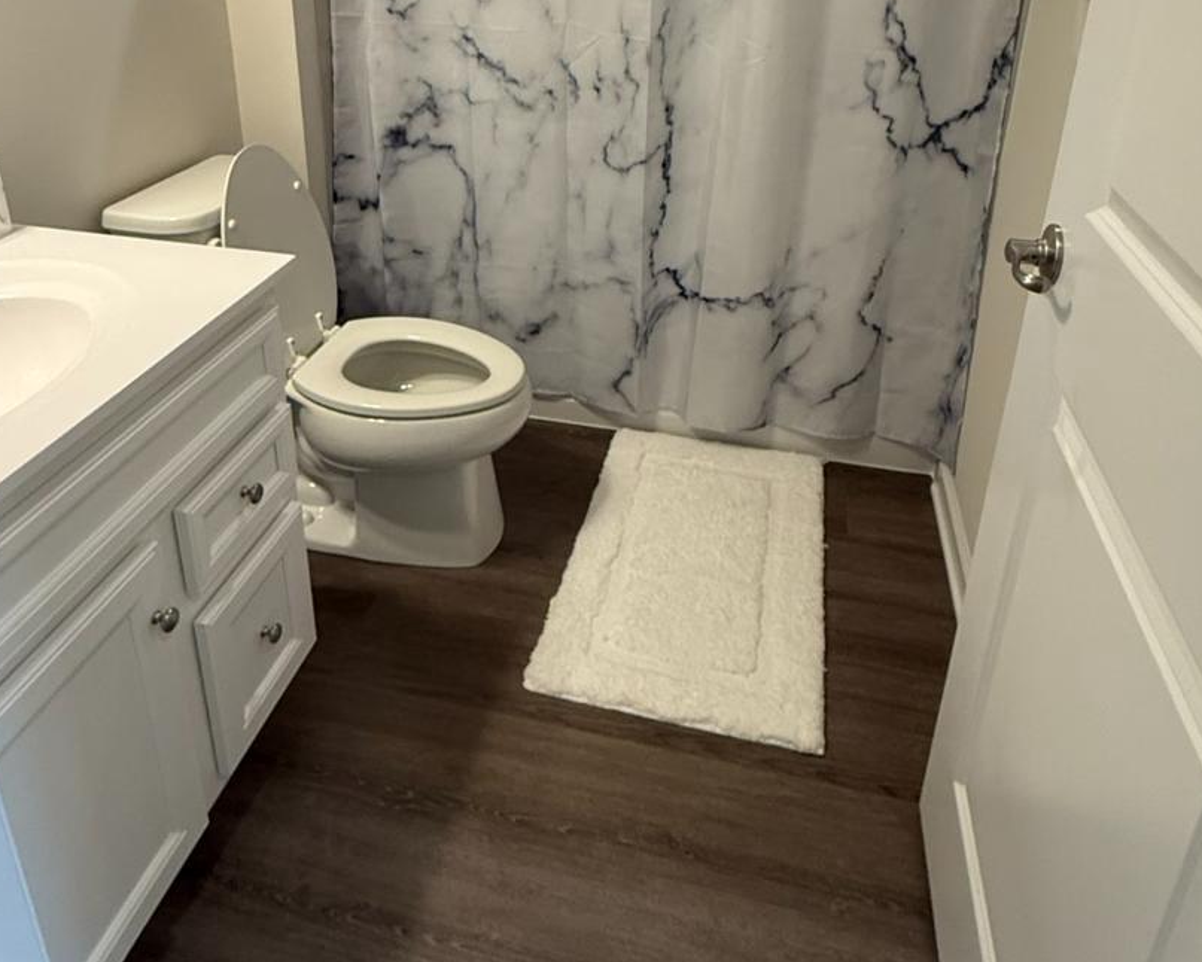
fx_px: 925
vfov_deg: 52.2
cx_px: 575
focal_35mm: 26
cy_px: 225
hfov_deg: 66.0
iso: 320
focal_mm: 2.22
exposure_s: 1/120
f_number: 2.2
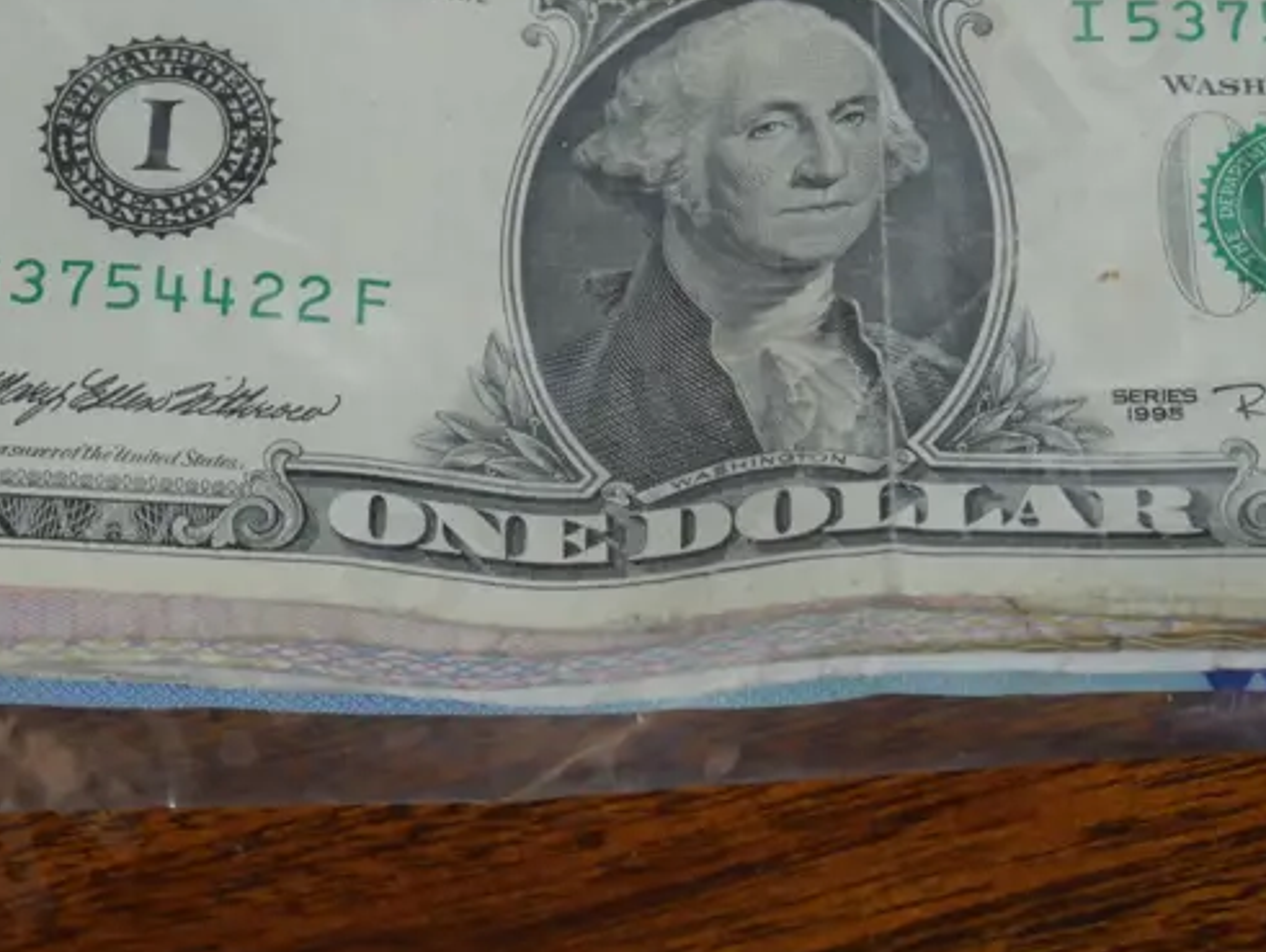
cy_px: 262
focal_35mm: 121
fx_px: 4429
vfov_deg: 12.2
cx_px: 815
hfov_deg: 16.2
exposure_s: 1/60
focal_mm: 29
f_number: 5.4
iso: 400
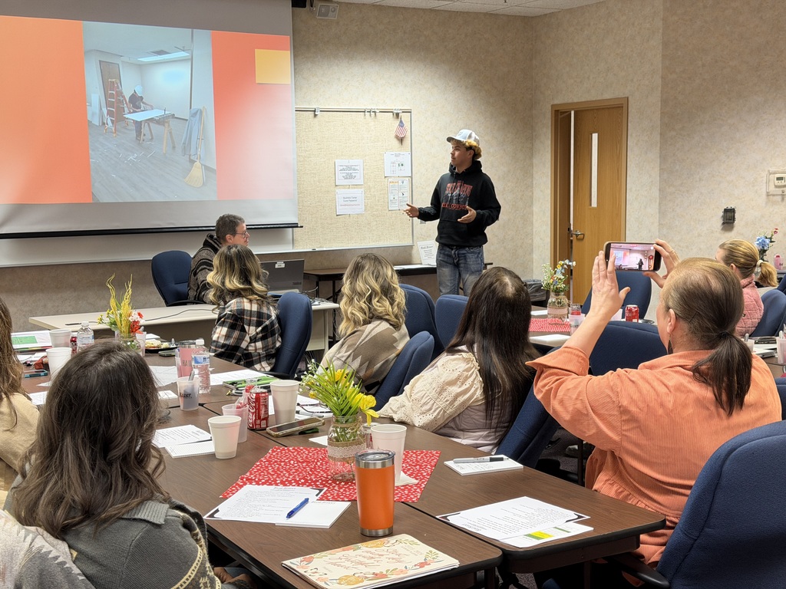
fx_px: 1090
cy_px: 294
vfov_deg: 30.3
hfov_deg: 39.7
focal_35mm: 48
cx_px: 393
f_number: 1.78
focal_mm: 6.76
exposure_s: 1/60
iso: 125
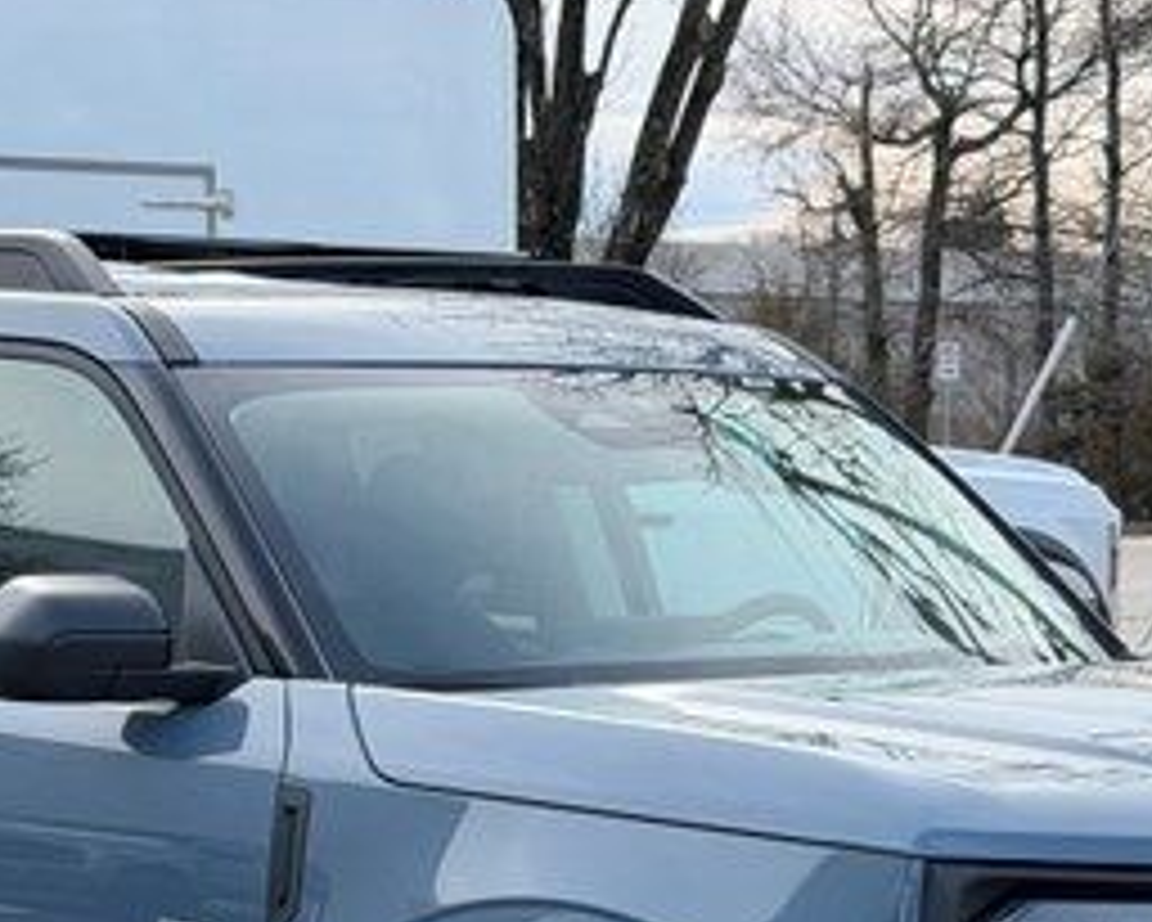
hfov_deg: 16.4
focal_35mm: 117
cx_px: 558
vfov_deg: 12.9
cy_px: 1048
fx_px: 3991
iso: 64
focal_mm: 6.76
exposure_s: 1/1027
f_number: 1.78
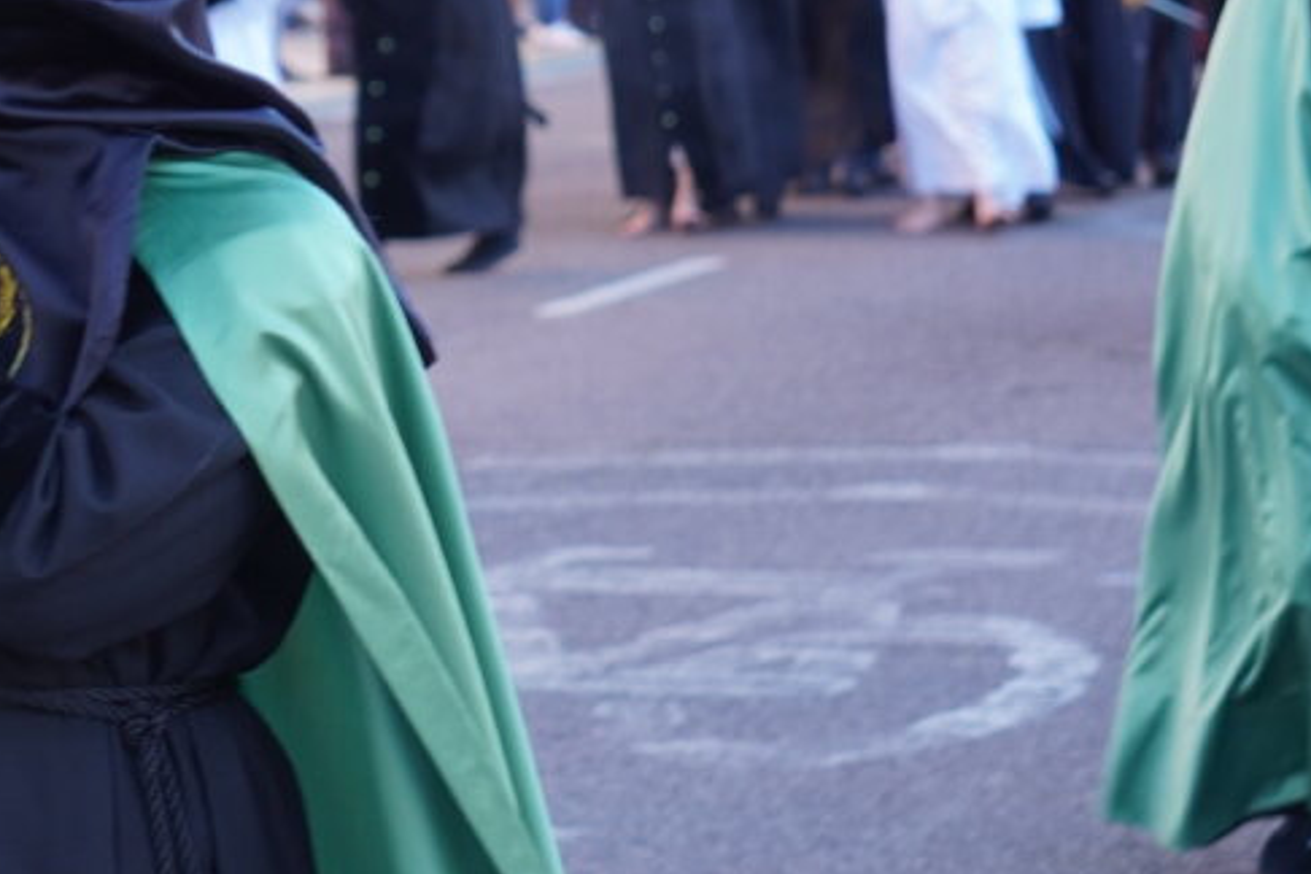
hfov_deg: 9.4
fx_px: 7913
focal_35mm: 217
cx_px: 173
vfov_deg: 6.3
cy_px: 174
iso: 200
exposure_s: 1/100
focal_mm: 55
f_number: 4.5
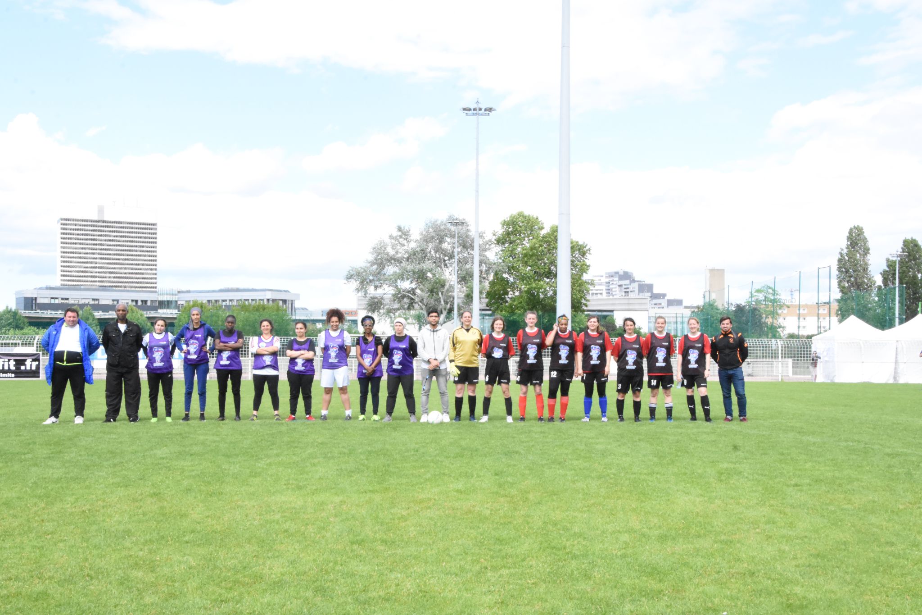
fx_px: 1191
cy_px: 308
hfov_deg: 42.3
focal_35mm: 46
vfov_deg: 28.9
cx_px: 461
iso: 6400
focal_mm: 31
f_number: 18
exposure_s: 1/800
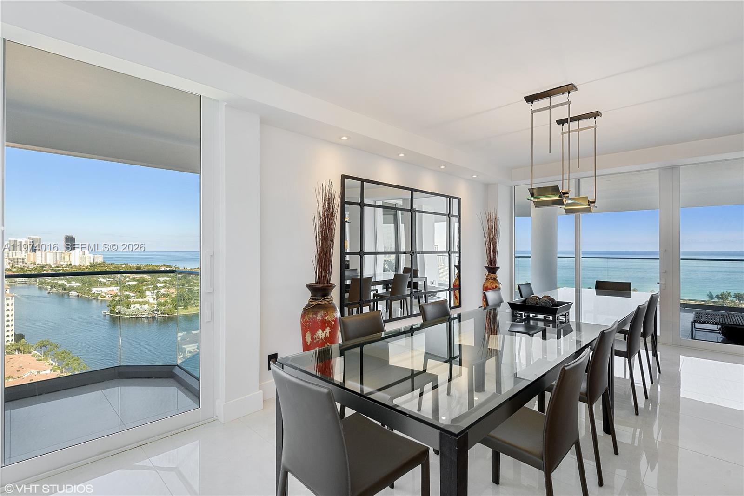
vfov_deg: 70.5
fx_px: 351
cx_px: 372
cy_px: 248
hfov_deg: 93.3
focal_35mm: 17
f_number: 8
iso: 250
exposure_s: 1/30
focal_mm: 17
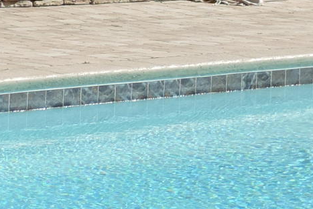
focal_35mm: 234
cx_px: 173
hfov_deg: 8.8
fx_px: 2034
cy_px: -63
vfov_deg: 5.8
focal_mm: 6.2
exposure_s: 1/1000
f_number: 3.3
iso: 80
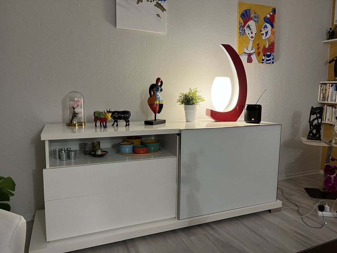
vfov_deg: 53.1
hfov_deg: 67.3
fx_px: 253
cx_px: 168
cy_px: 126
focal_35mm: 26
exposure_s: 1/51
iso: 200
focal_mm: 5.1
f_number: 1.6
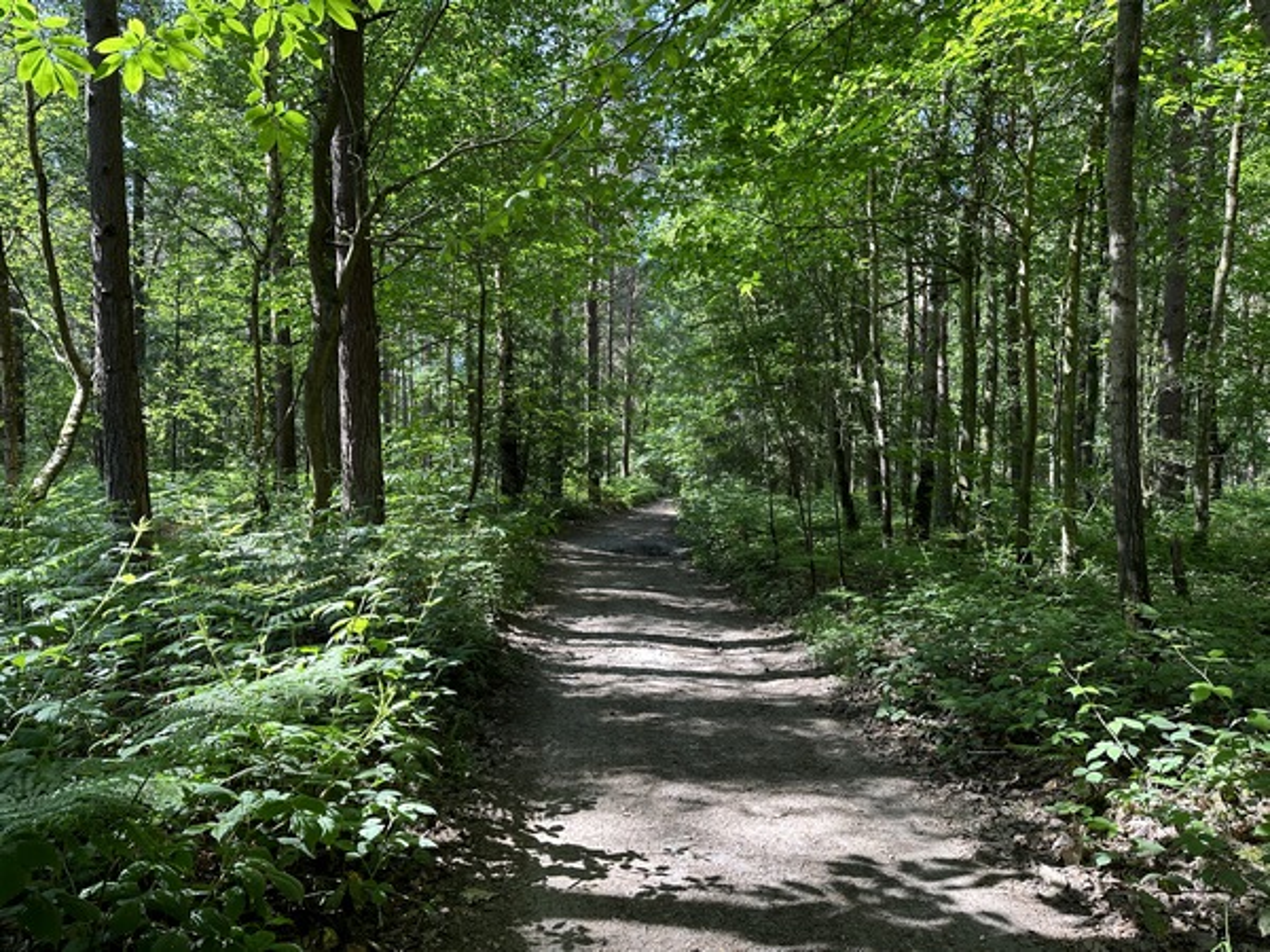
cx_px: 635
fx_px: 881
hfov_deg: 71.6
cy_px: 476
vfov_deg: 56.8
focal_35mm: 24
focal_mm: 6.86
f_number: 1.78
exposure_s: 1/165
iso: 80
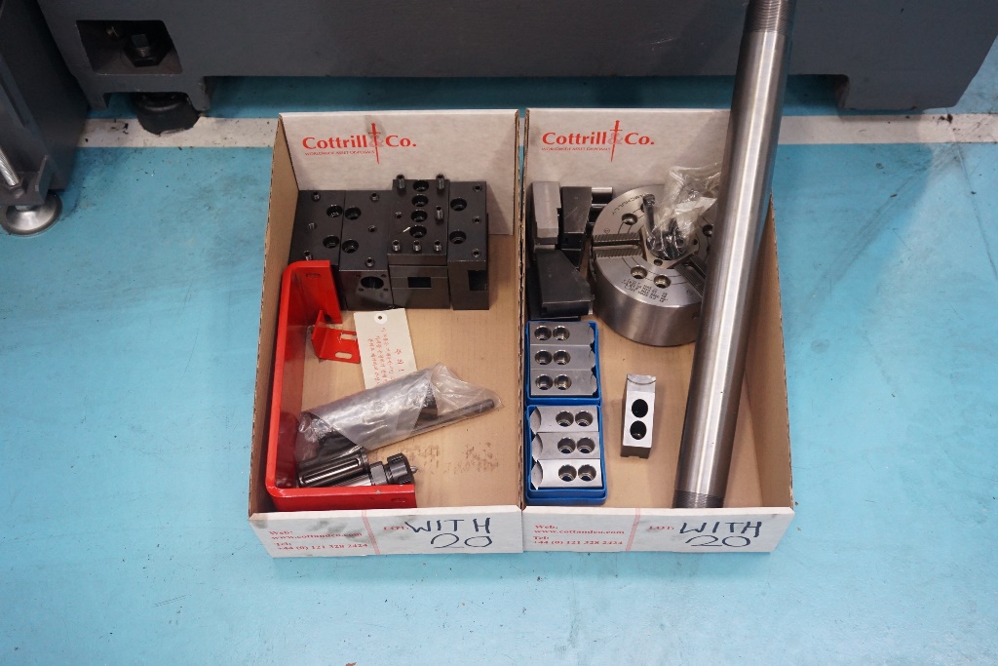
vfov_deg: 35.5
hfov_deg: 51.3
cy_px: 333
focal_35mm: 38
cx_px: 499
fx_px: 1040
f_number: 4.5
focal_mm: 25
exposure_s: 1/160
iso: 1600
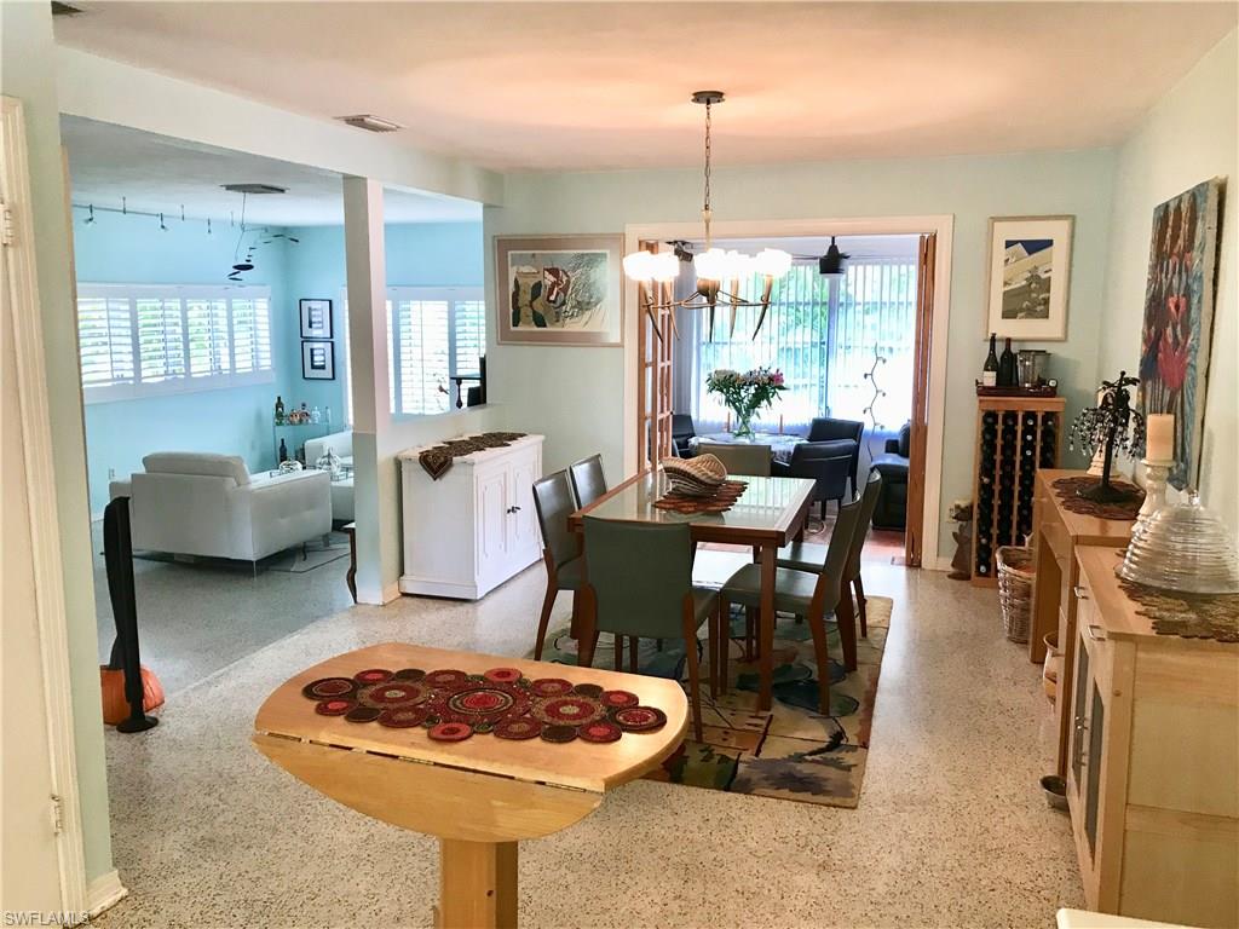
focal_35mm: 28
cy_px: 464
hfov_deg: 63.4
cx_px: 620
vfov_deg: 49.7
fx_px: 1002
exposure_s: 1/17
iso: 40
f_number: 1.8
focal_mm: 3.99
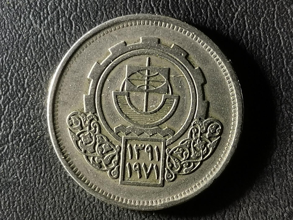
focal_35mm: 96
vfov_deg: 15.4
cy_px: 110
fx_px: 813
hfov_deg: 20.4
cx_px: 146
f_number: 1.8
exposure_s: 1/569
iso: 50
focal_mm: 4.75
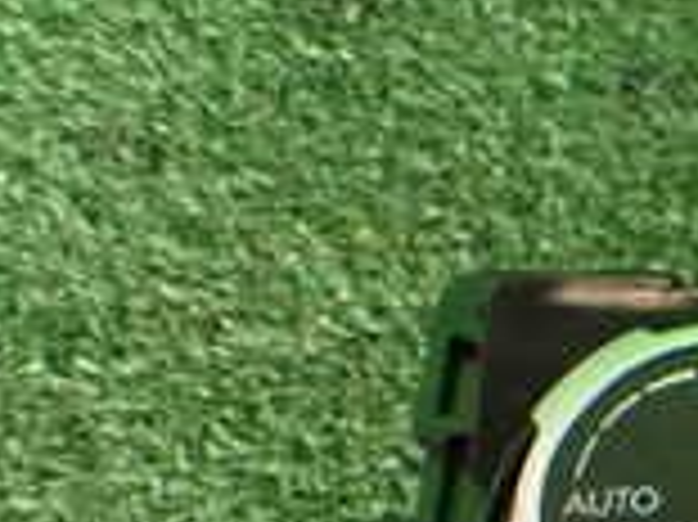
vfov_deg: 12.5
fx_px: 2337
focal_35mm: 116
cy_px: 598
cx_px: 1337
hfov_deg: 14.5
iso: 800
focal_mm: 5.4
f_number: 2.3
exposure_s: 1/50
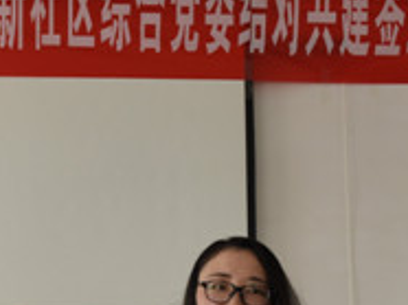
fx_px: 1059
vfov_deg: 16.1
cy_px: 298
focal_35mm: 90
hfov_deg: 21.3
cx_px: 37
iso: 500
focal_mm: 29
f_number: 5
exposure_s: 1/100
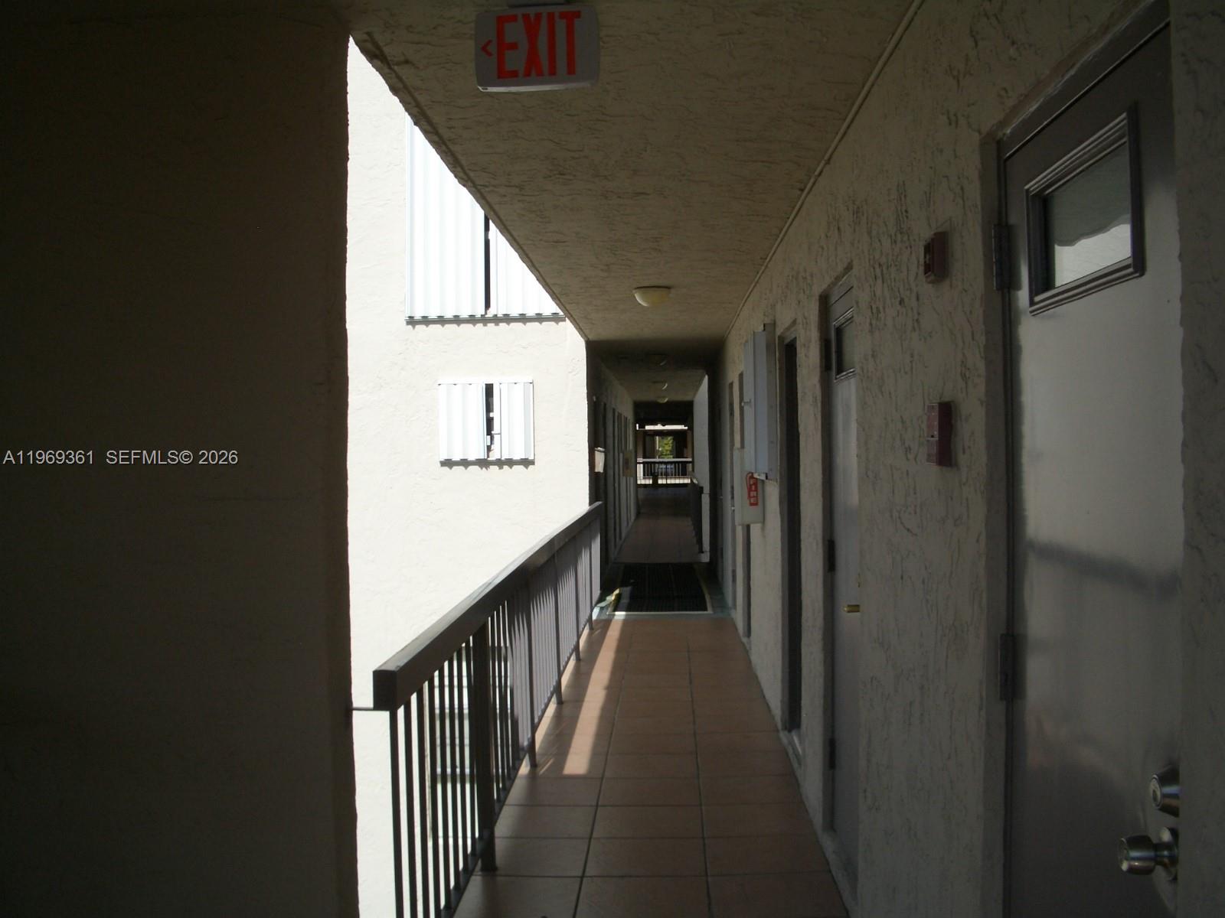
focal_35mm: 35
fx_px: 1239
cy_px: 459
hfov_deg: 52.6
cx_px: 612
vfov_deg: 40.7
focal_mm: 5.8
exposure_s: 1/800
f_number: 4.3
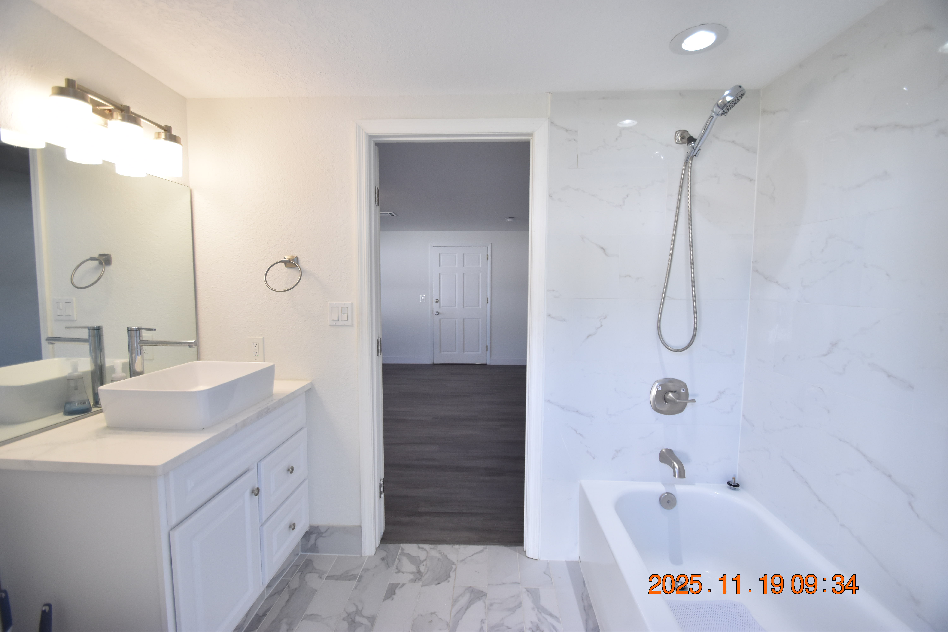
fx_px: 395
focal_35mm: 15
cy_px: 316
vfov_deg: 77.3
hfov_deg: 100.4
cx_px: 474
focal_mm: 10
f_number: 3.5
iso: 800
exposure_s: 1/250
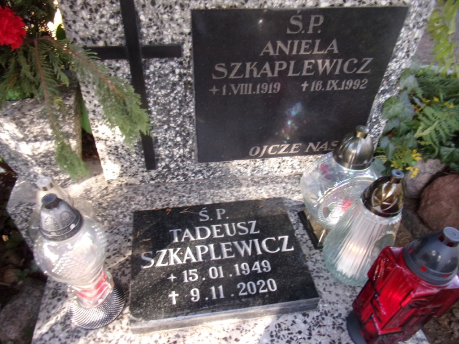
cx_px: 230
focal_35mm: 24
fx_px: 318
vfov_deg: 56.8
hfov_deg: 71.6
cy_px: 172
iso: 110
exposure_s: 1/34
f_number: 3.3
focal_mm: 4.3
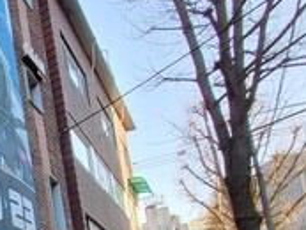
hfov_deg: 24.3
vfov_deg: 25.2
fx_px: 398
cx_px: -214
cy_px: 336
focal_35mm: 45
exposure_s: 1/60
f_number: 2.2
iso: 32
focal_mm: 1.74
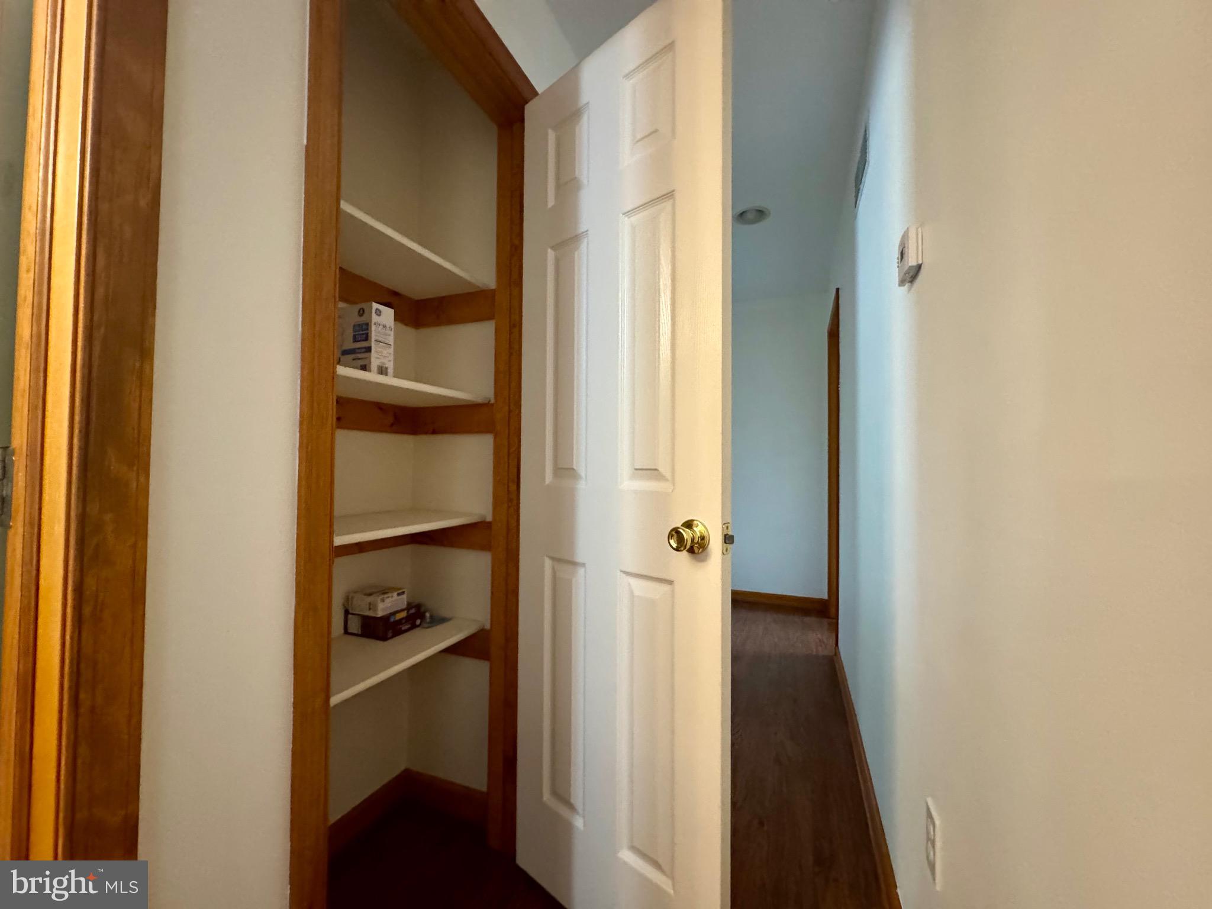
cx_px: 606
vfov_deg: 85.7
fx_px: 490
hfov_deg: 102.1
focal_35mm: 14
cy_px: 454
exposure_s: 1/60
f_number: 2.2
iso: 1000
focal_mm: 2.22
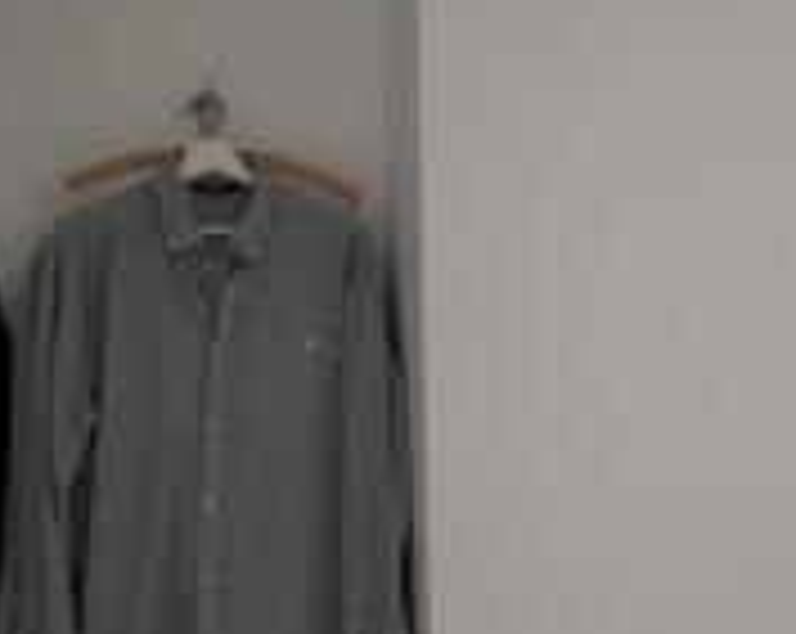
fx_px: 2211
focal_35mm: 94
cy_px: 495
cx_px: 953
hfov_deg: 19.3
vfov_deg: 16.2
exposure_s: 1/60
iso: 640
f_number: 4
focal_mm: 18
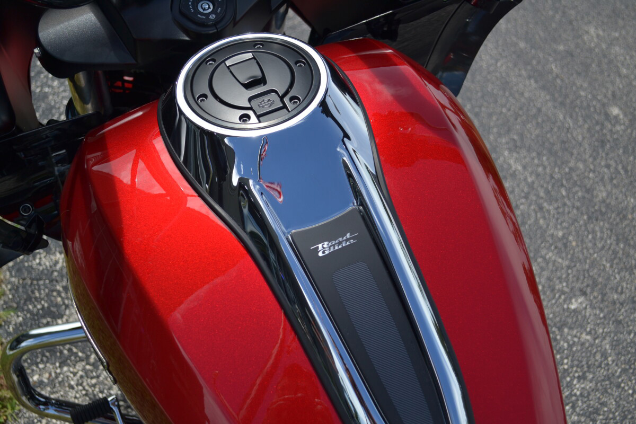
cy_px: 212
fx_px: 848
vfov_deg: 28.1
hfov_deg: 41.1
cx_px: 318
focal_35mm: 48
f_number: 4.8
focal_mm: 32
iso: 100
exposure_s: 1/640
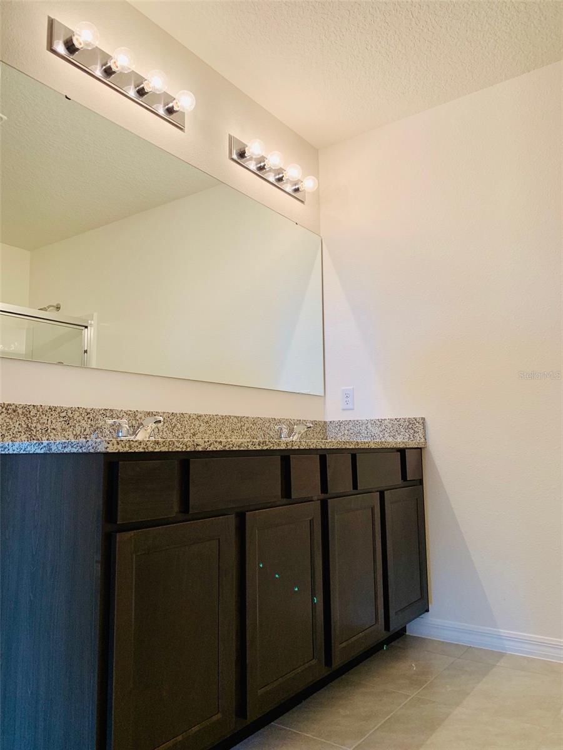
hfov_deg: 53.1
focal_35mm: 26
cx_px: 282
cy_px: 375
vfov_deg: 67.3
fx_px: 564
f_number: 1.8
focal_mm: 4.25
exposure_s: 1/60
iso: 64
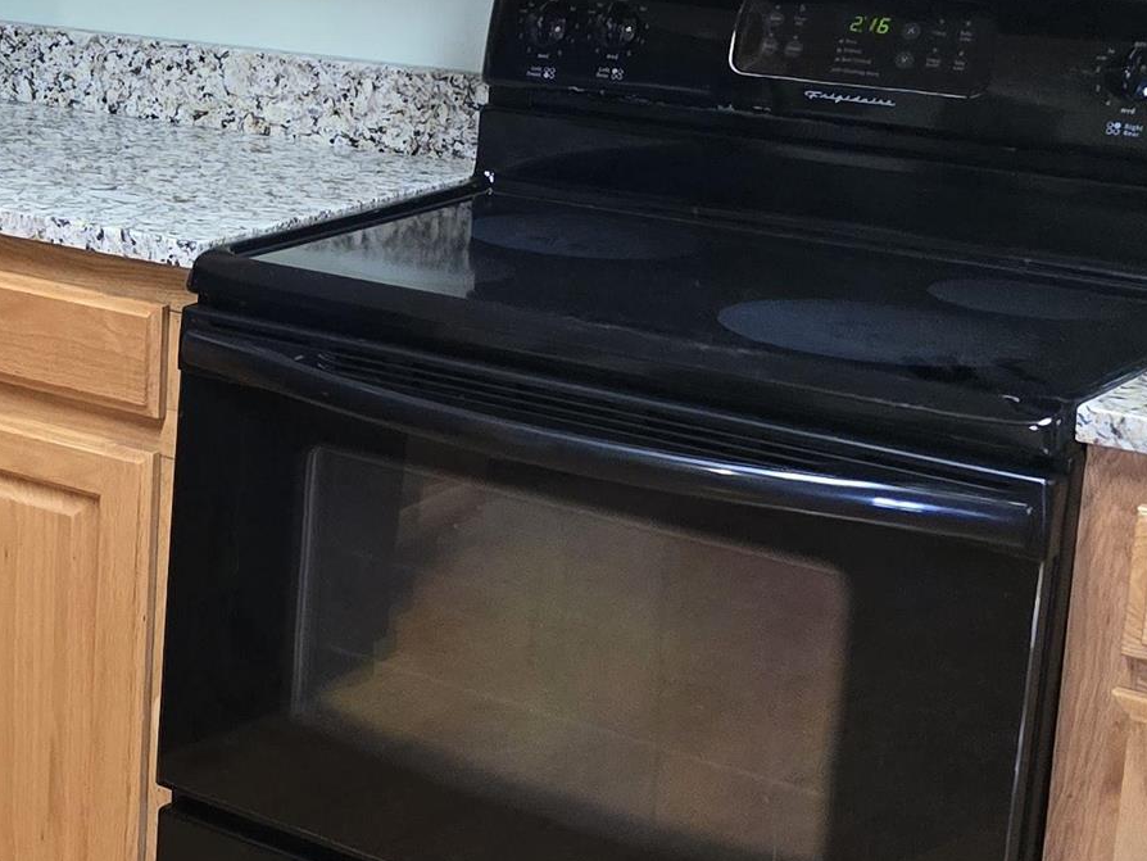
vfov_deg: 18.5
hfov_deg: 20.6
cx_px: -644
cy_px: 157
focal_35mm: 79
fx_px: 2618
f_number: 1.7
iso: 1000
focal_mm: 6.3
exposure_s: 1/120
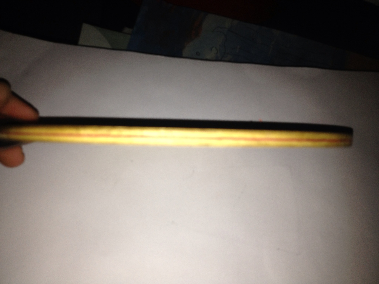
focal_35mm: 35
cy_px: 142
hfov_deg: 52.6
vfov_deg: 40.7
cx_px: 190
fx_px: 383
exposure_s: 1/69
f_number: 2.4
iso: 50
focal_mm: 4.28
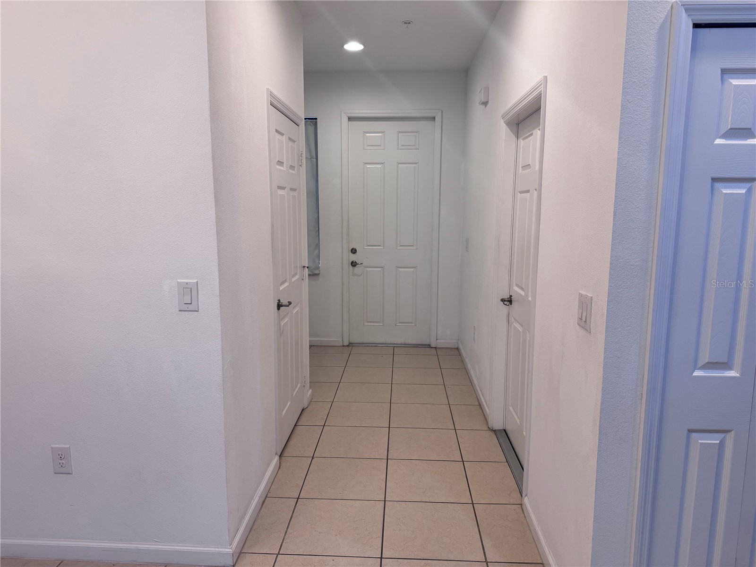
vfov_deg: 56.8
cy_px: 284
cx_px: 378
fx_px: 524
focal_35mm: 24
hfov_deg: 71.6
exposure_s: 1/120
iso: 160
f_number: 1.78
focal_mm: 6.76
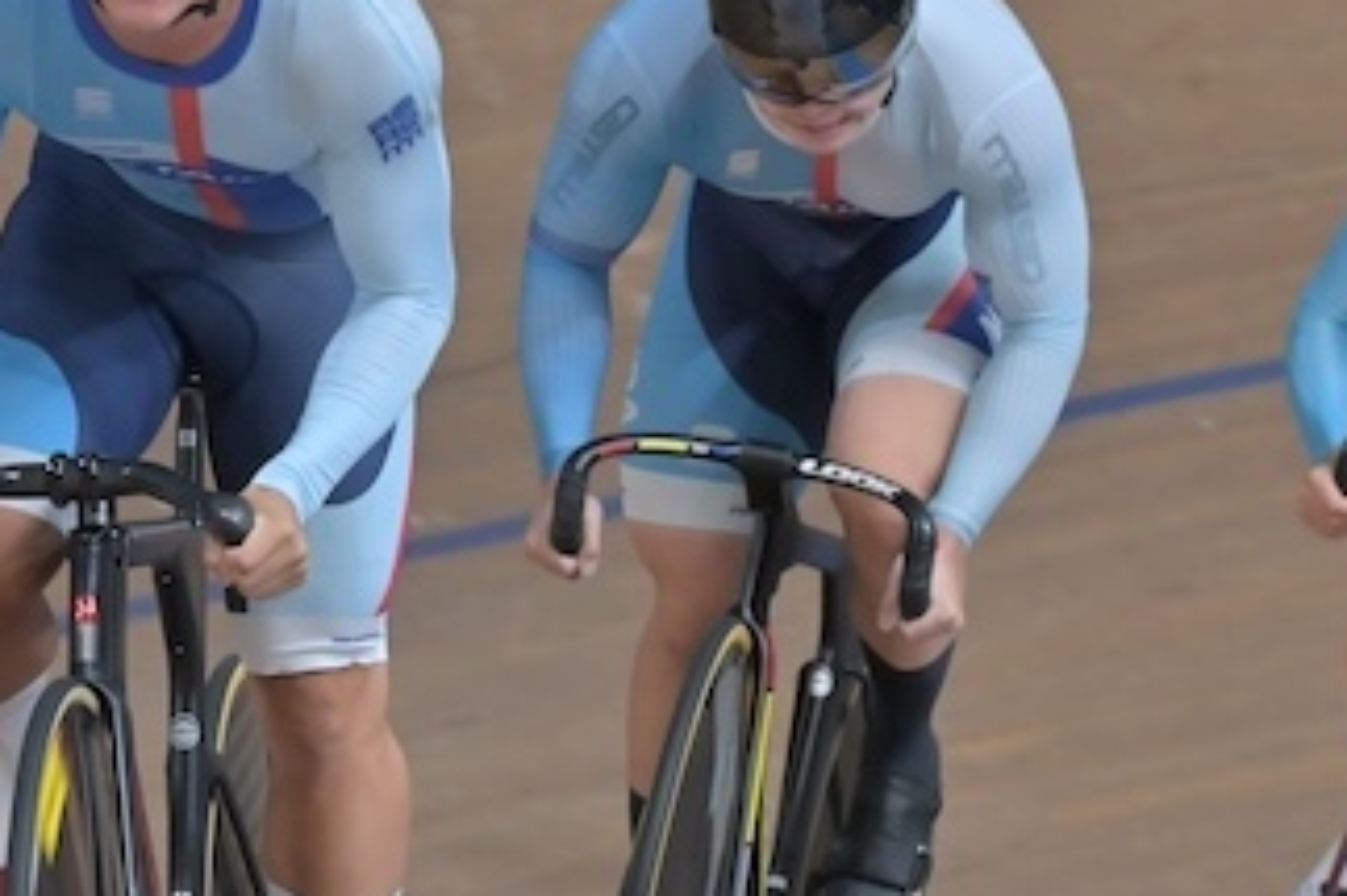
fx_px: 25915
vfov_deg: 2.0
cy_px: 631
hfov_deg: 3.0
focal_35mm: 693
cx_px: 926
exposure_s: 1/400
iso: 2500
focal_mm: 280
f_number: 10
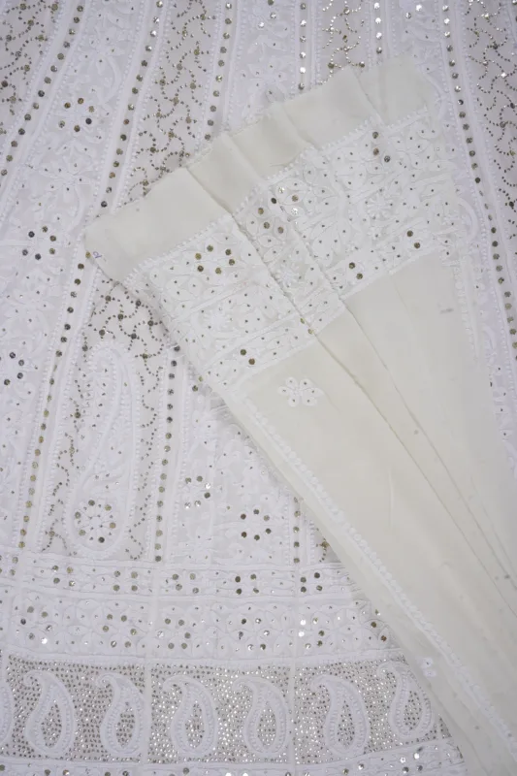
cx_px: 258
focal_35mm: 29
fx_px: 625
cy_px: 388
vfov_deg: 63.7
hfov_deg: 44.9
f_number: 16
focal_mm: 29
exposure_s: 1/125
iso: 100
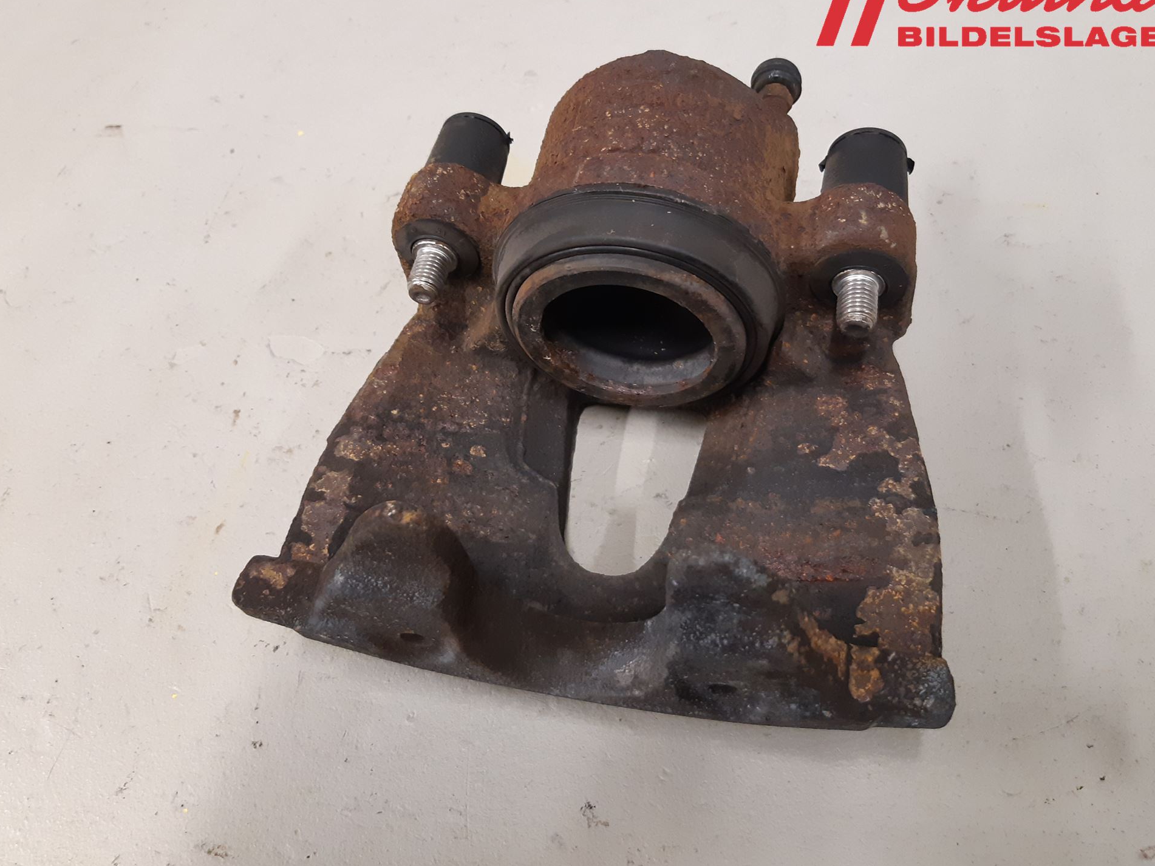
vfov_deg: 49.7
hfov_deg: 63.4
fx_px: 934
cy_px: 410
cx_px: 567
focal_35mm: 28
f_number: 1.7
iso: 250
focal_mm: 3.93
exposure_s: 1/50
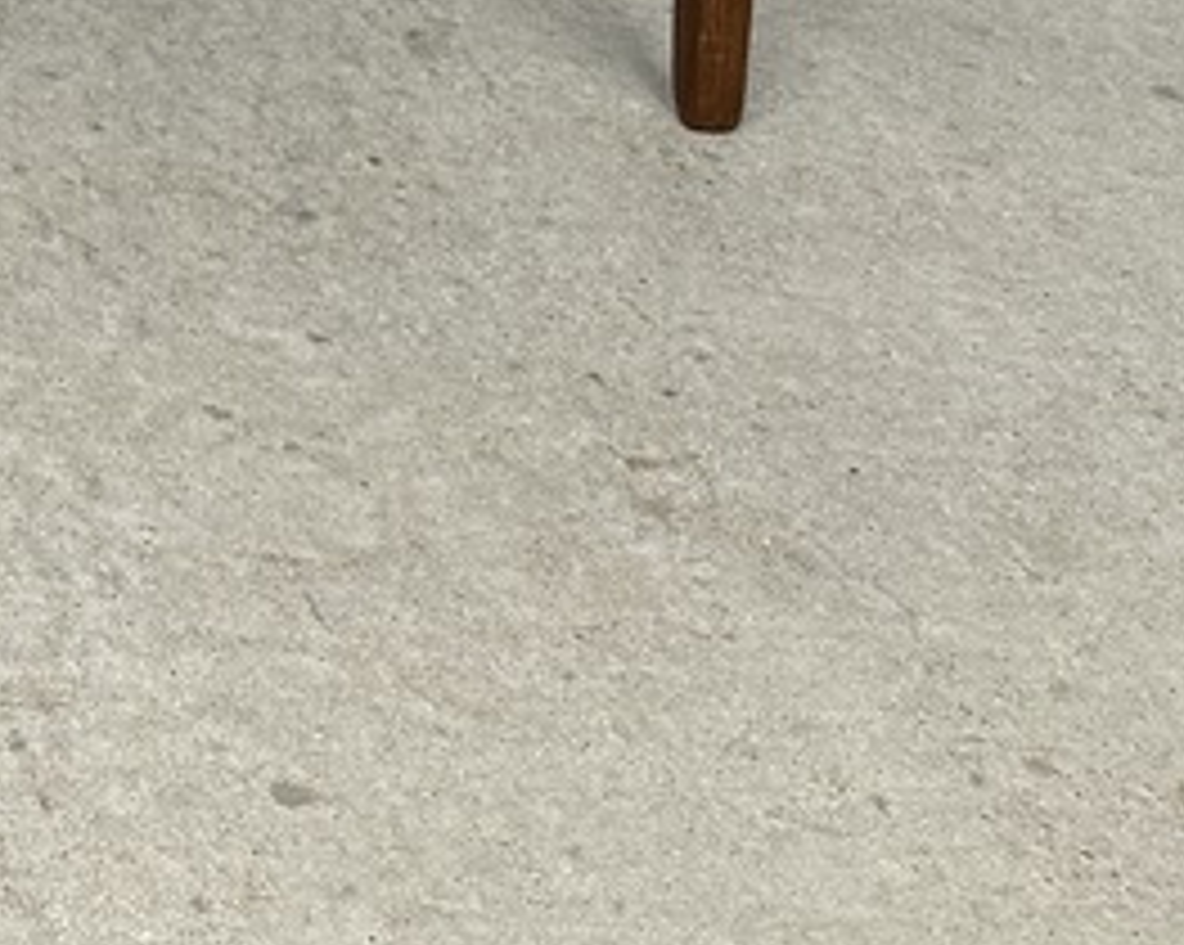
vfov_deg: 12.4
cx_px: -1175
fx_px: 3747
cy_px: -1022
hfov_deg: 14.8
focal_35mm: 107
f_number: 1.78
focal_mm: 6.76
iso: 160
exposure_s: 1/121
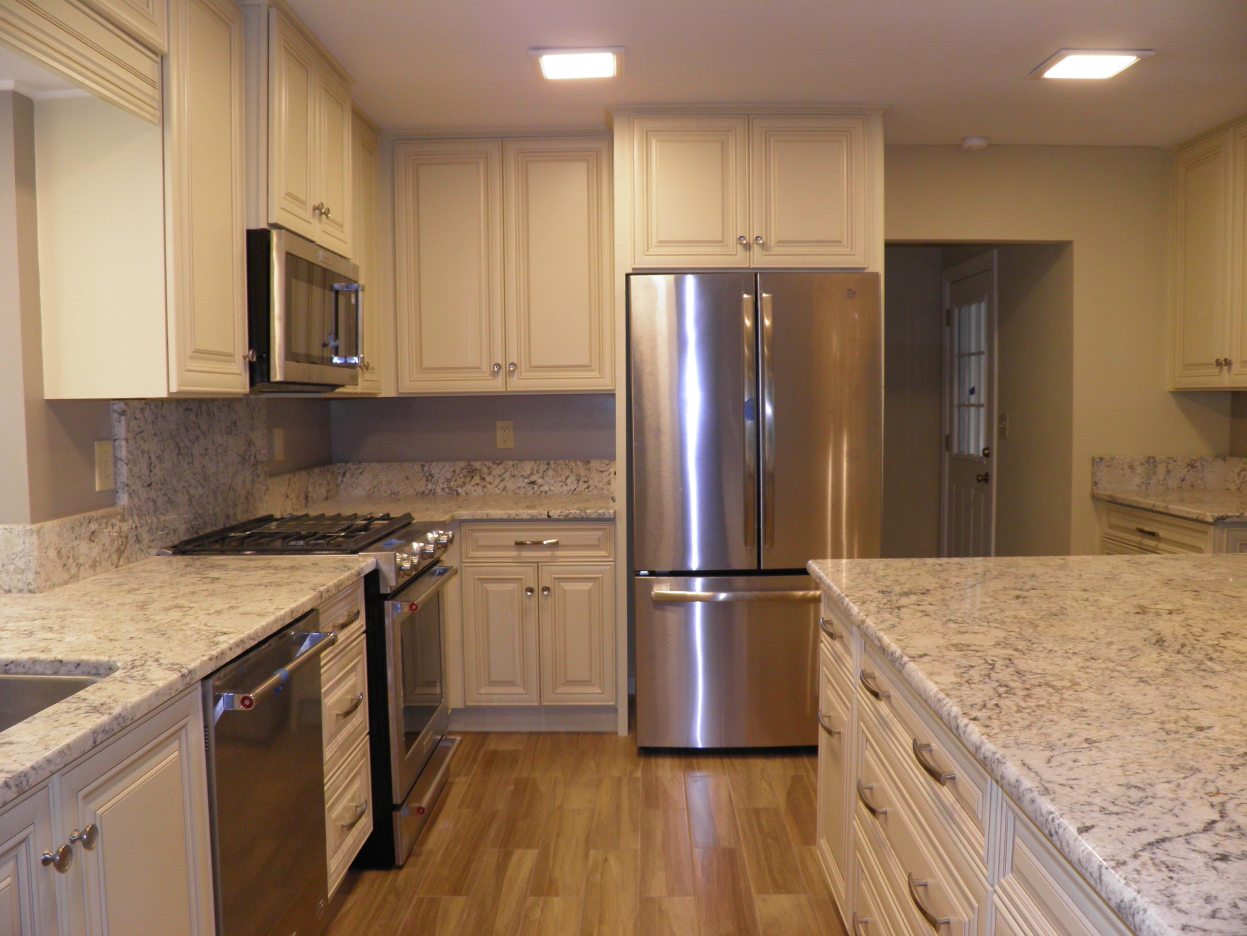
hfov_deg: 63.4
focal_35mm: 28
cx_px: 624
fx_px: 1009
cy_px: 468
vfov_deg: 49.7
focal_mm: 4.9
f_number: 2.8
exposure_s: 1/30
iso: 100
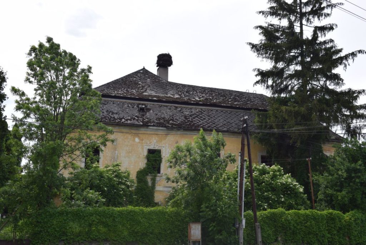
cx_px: 183
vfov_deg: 29.0
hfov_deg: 42.3
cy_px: 122
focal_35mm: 46
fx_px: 473
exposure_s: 1/200
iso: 100
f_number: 7.1
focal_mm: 31
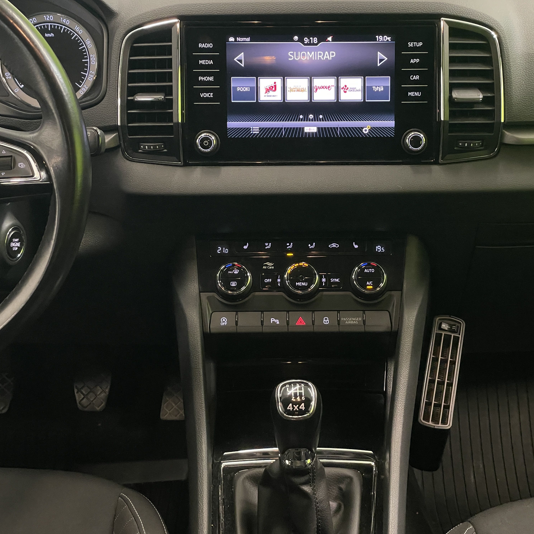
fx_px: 1082
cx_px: 298
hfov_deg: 27.7
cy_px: 269
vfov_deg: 27.7
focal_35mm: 62
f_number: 2
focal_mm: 6
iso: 250
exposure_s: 1/50
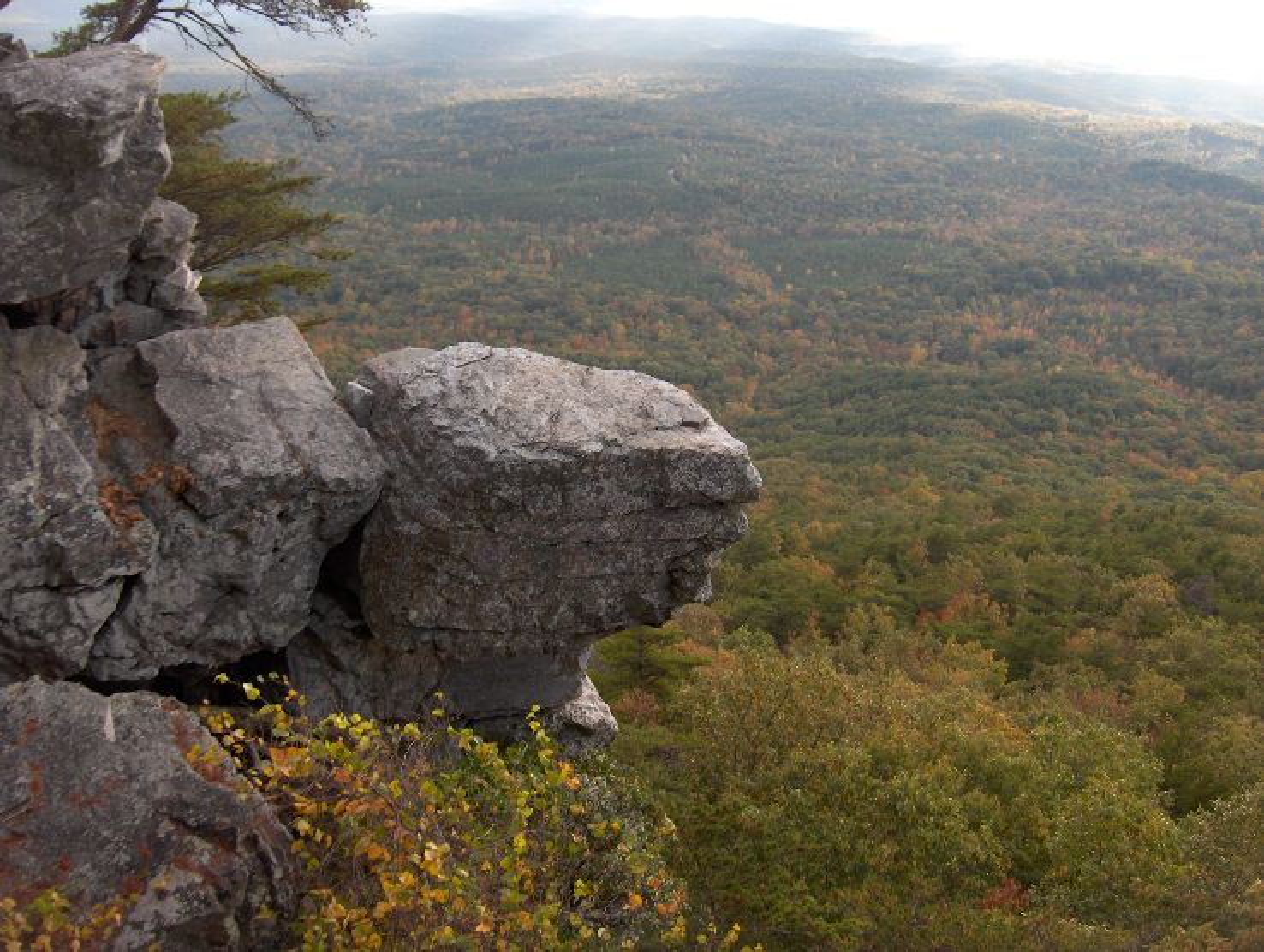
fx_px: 1426
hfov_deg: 47.8
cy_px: 476
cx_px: 632
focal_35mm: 39
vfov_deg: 36.9
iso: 100
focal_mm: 8
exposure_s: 1/139
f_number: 2.8
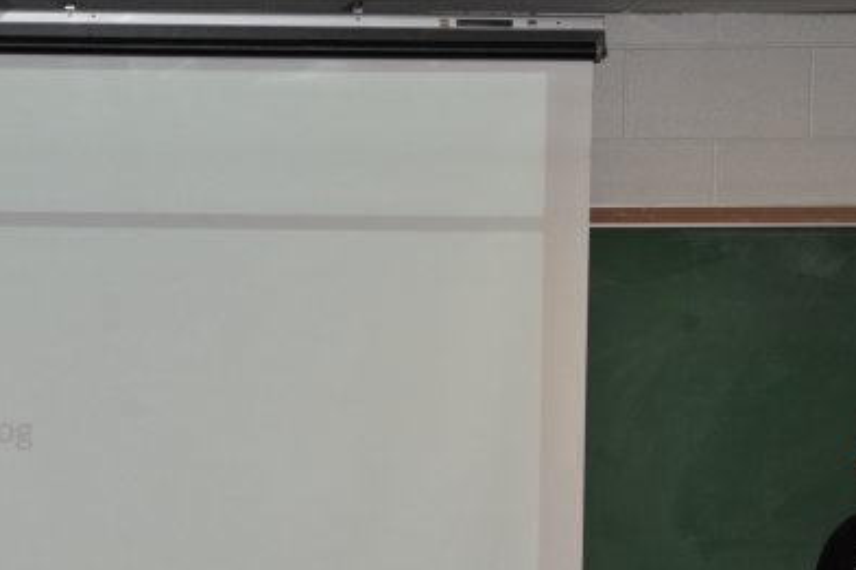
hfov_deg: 13.7
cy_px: 672
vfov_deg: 9.2
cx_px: 76
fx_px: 3517
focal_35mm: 148
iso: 220
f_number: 9
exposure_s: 1/60
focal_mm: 58
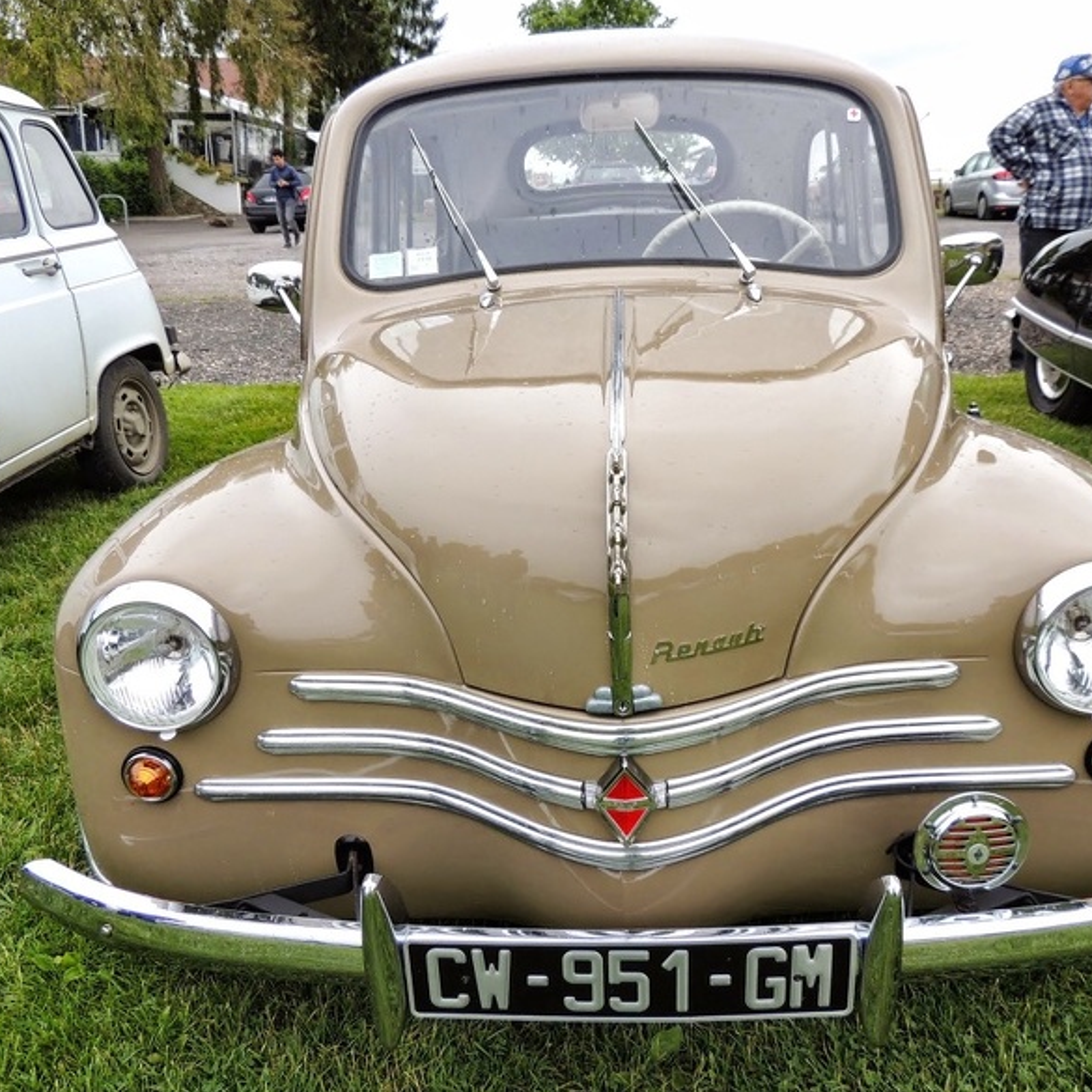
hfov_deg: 55.5
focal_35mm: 29
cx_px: 603
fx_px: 1035
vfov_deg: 55.6
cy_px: 538
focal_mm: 4.3
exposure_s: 1/500
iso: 100
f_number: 3
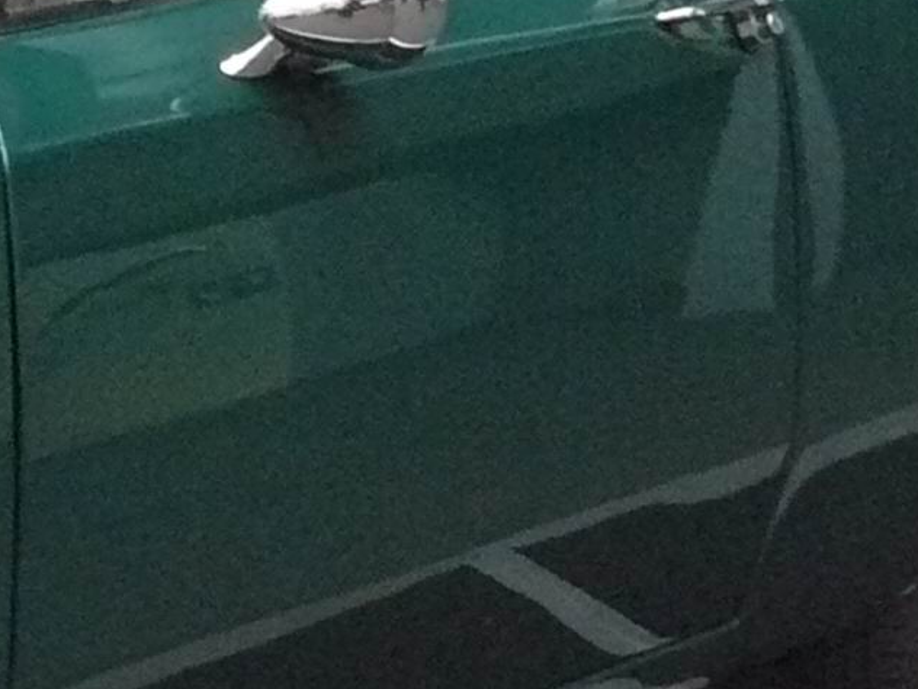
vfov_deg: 8.5
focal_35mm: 175
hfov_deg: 10.8
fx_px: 4641
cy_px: 167
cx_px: -551
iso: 400
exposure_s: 1/25
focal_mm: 6
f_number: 2.8
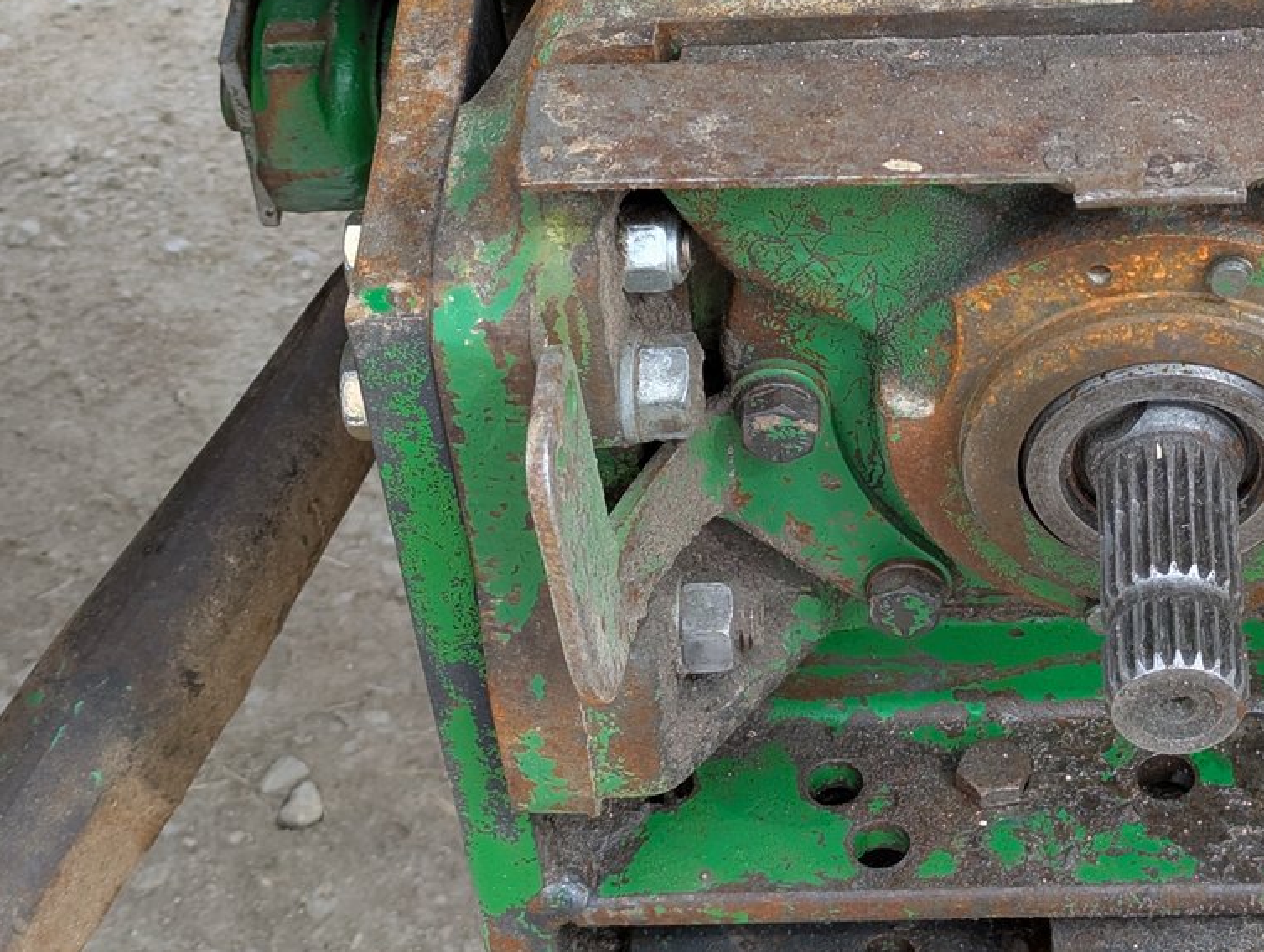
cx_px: 1072
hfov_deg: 20.1
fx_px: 3511
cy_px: 336
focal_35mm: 96
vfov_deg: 15.4
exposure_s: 1/402
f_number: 1.85
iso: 44
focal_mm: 6.81
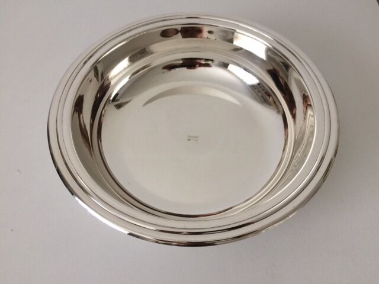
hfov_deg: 61.7
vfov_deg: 48.2
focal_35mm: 29
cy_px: 142
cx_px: 190
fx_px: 318
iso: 64
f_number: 2.2
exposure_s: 1/33
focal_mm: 4.15
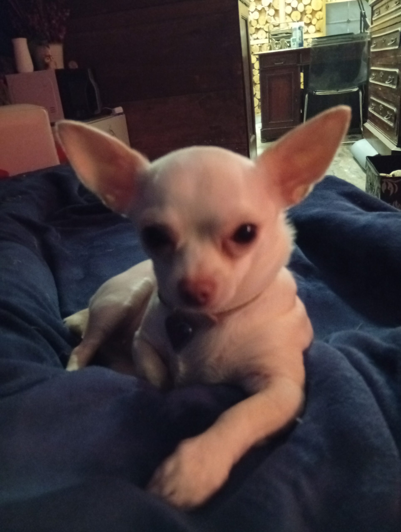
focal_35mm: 27
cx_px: 200
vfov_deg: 65.2
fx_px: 416
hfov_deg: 51.5
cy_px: 266
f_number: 1.8
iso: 5040
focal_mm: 3.84
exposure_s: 1/14.3
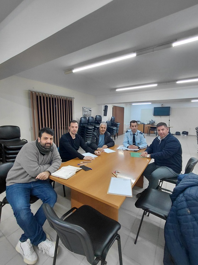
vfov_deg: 94.5
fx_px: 122
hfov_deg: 78.1
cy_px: 132
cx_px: 99
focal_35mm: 16
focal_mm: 1.64
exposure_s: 1/50
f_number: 2.2
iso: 160
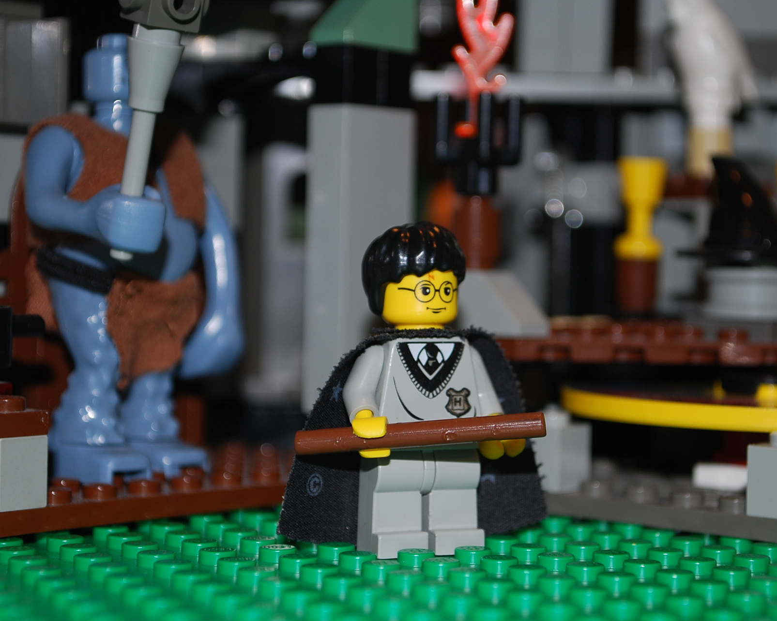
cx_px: 414
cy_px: 309
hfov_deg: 22.5
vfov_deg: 18.1
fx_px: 1955
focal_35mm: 85
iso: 200
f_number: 5.6
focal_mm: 50
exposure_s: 1/60
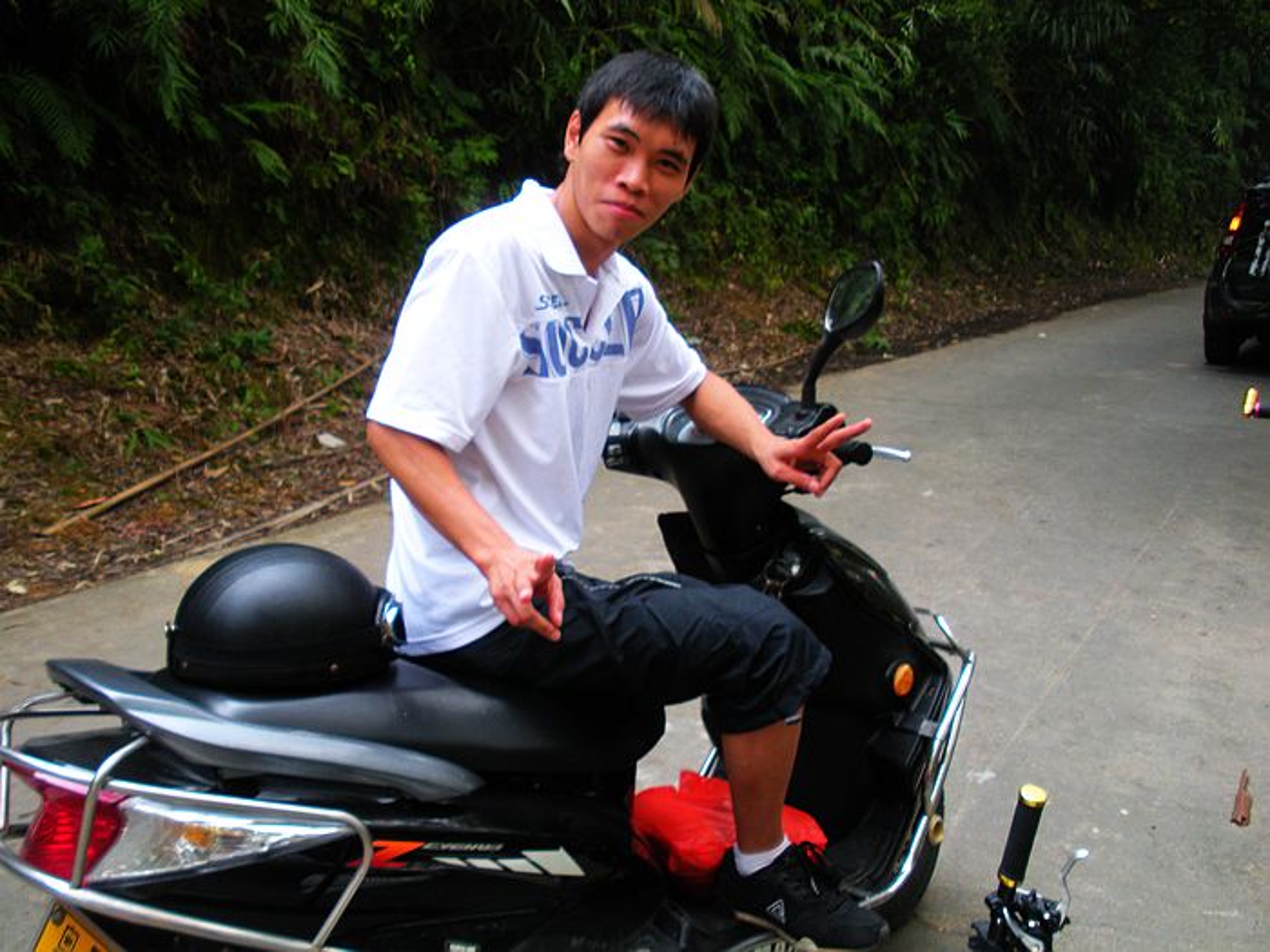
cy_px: 476
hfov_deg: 51.4
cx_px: 635
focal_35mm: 36
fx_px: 1321
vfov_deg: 39.7
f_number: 3.5
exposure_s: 1/102
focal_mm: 6.3
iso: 100
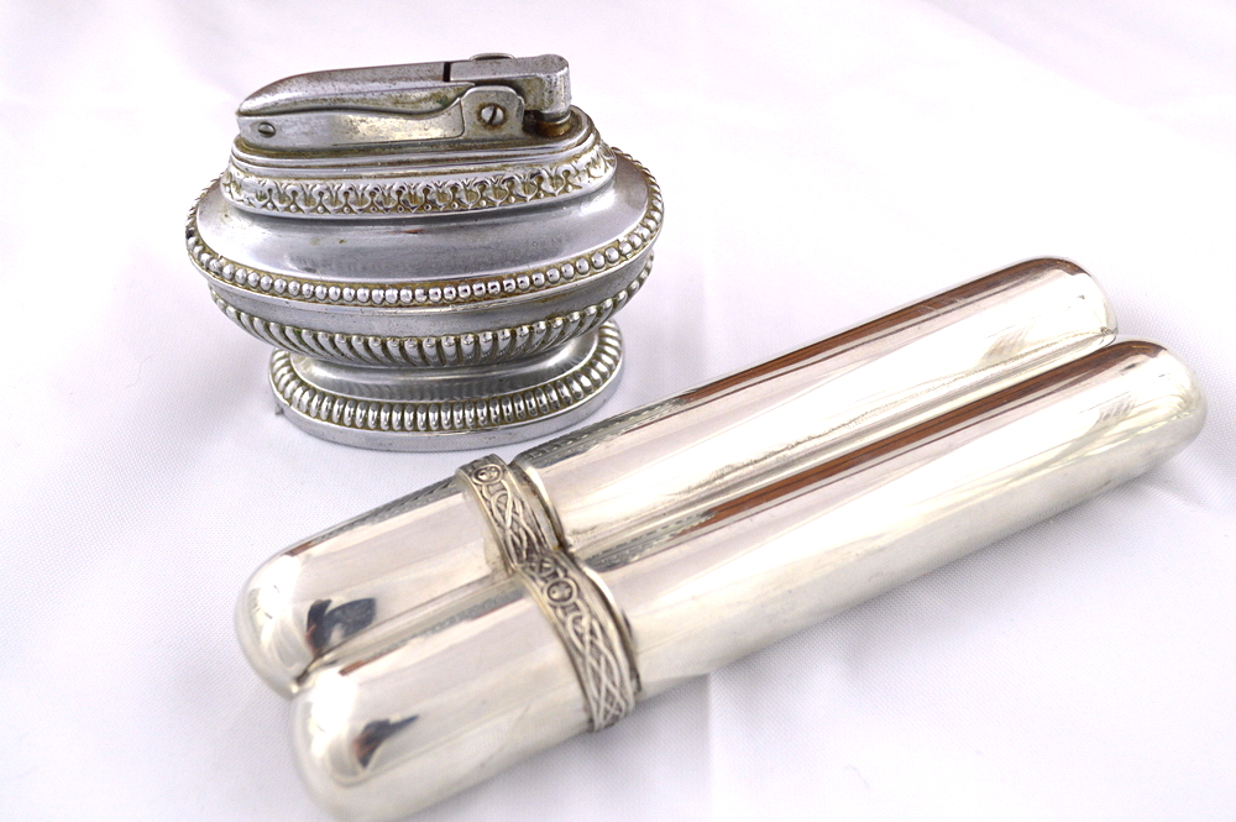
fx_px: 1544
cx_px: 618
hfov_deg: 43.6
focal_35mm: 45
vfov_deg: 29.8
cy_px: 411
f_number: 5.6
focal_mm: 30
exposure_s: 1/60
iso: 400
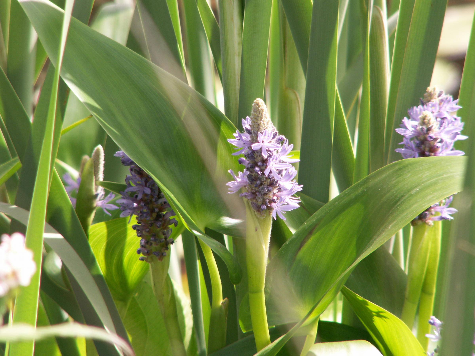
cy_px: 178
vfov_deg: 3.5
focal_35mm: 420
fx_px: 5763
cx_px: 238
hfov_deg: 4.7
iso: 50
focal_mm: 69.5
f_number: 5
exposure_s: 1/125
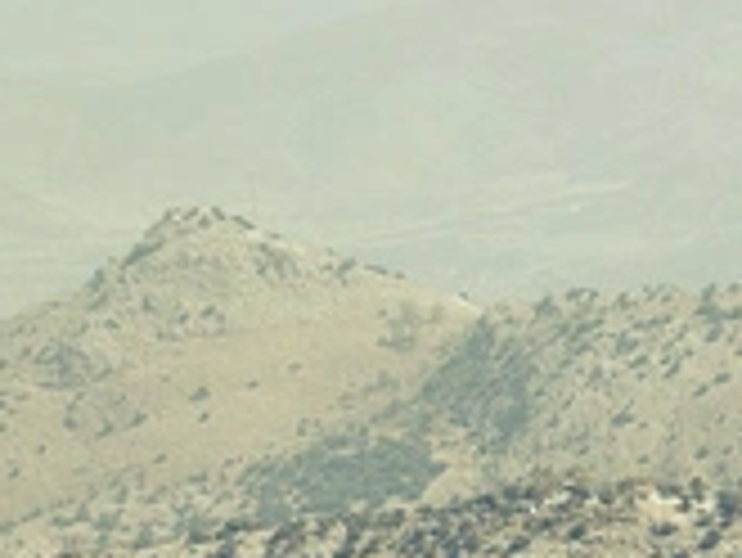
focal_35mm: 138
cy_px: 698
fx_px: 2960
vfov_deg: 10.6
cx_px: 1417
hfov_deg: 12.7
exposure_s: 1/3205
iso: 50
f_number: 2
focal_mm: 6.35
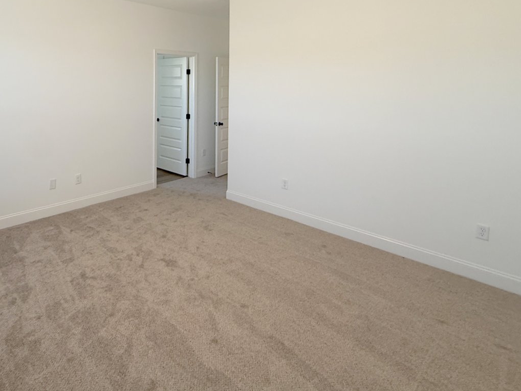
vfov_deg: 57.8
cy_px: 96
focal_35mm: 22
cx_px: 171
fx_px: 331
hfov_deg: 73.9
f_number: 2.2
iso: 200
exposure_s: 1/60
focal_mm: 2.22
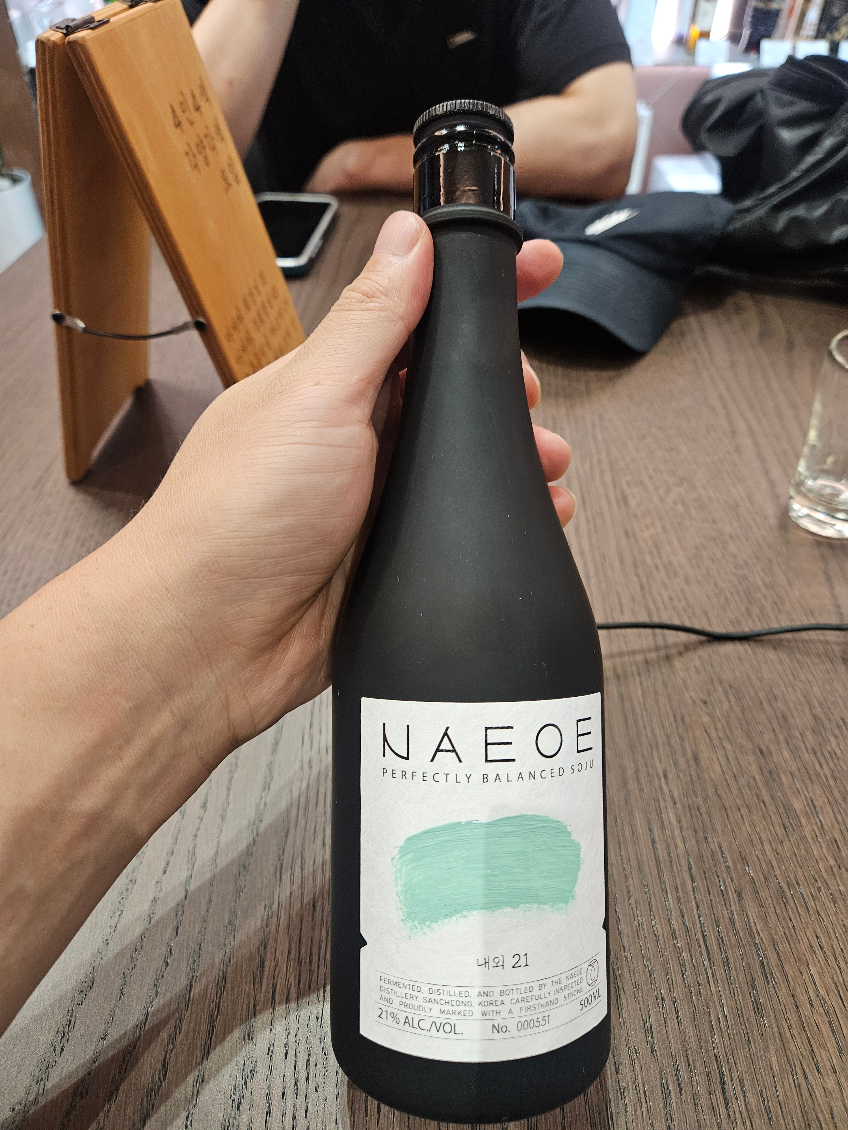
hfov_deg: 58.9
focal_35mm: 23
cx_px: 424
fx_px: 751
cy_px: 565
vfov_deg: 73.9
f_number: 1.8
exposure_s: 1/120
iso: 400
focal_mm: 5.4
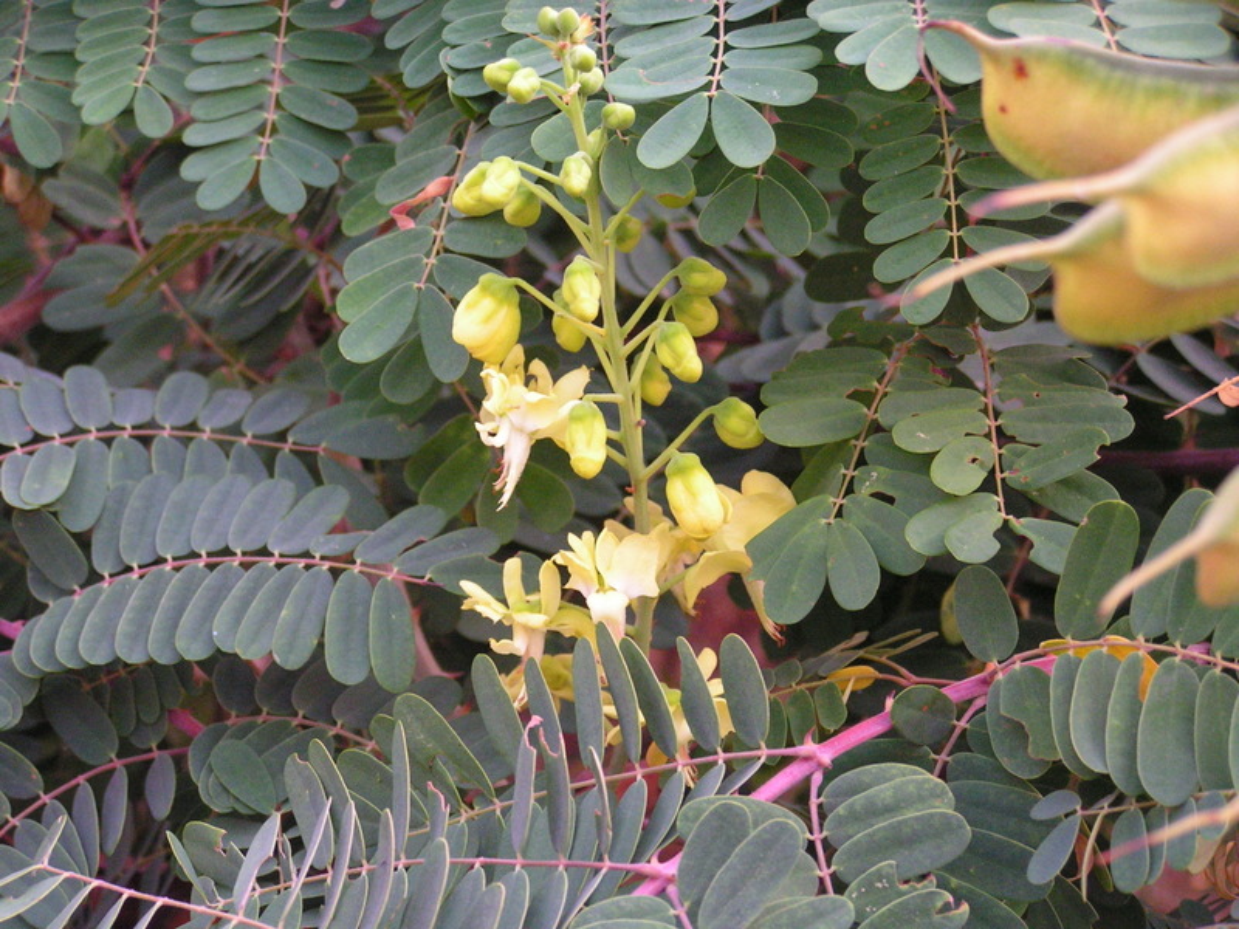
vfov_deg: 12.6
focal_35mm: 118
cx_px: 620
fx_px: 4224
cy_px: 464
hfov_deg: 16.7
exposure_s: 1/80
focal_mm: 19.6
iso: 200
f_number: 3.2
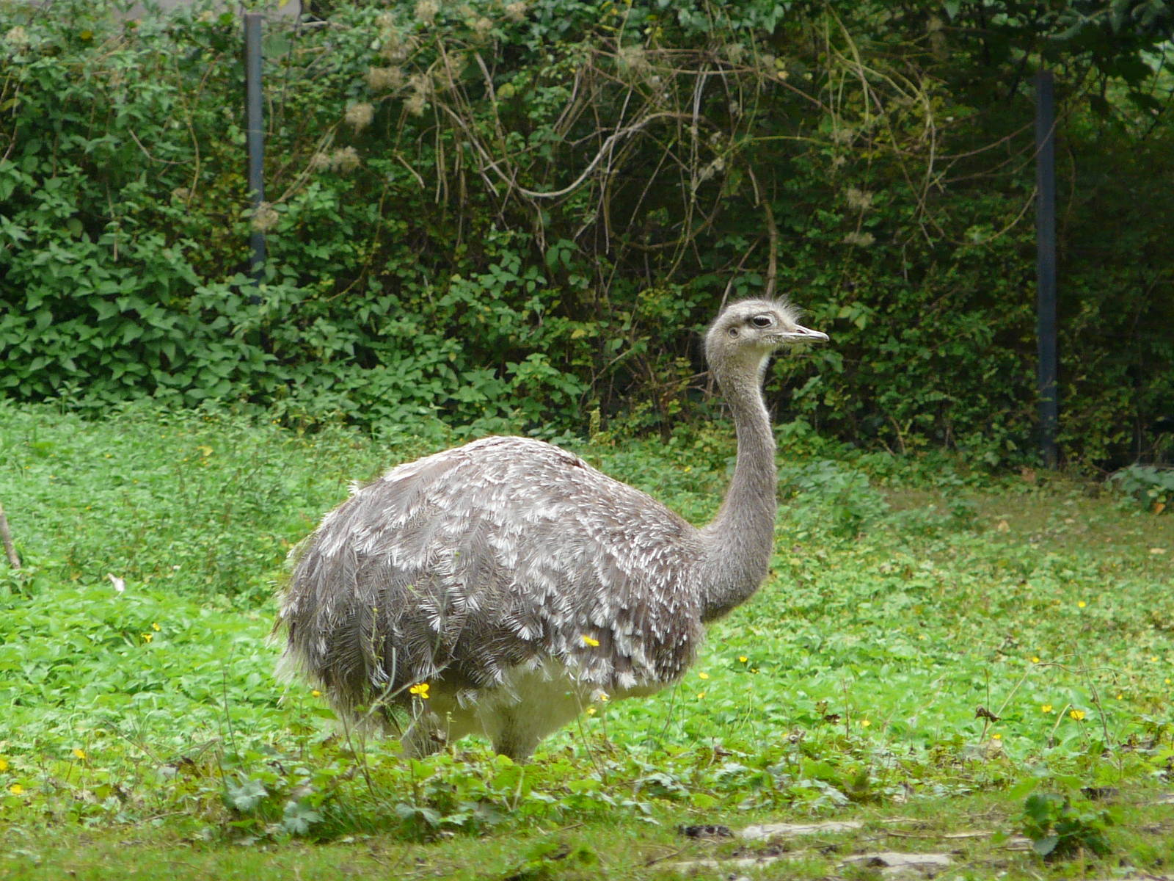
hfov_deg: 4.3
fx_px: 15635
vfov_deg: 3.2
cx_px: 587
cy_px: 440
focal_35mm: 461
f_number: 3.6
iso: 125
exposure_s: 1/80
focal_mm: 47.5
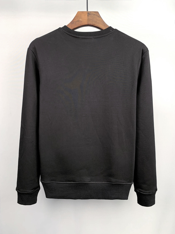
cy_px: 117
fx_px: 175
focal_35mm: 26
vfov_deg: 67.3
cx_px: 88
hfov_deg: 53.1
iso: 80
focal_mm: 4.25
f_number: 1.8
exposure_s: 1/50
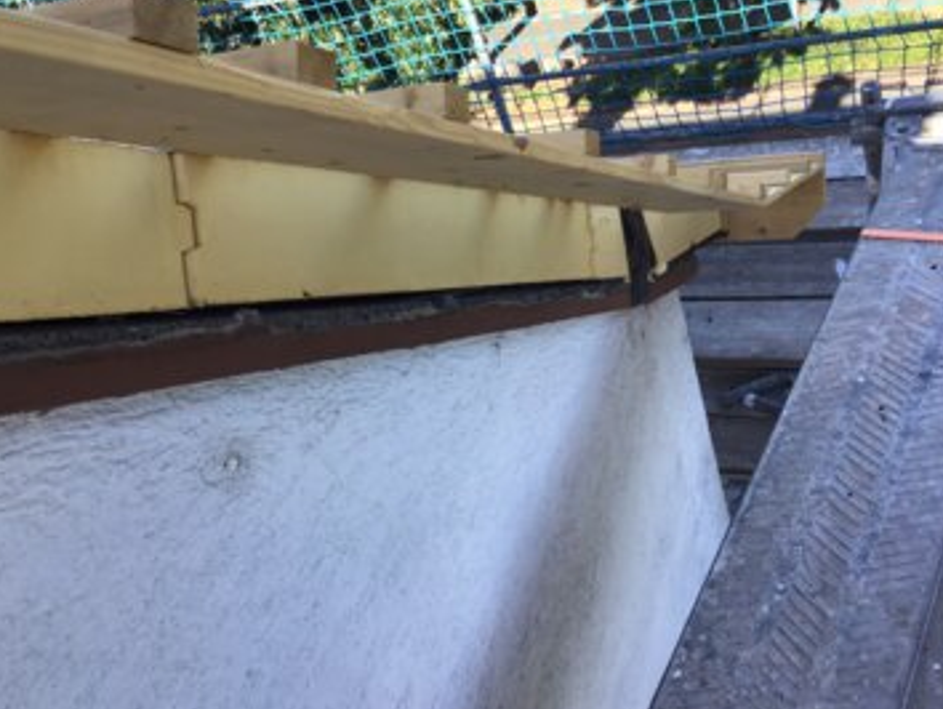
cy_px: 341
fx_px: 954
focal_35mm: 35
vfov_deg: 40.7
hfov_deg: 52.6
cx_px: 474
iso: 25
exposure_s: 1/233
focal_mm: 3.3
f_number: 2.4
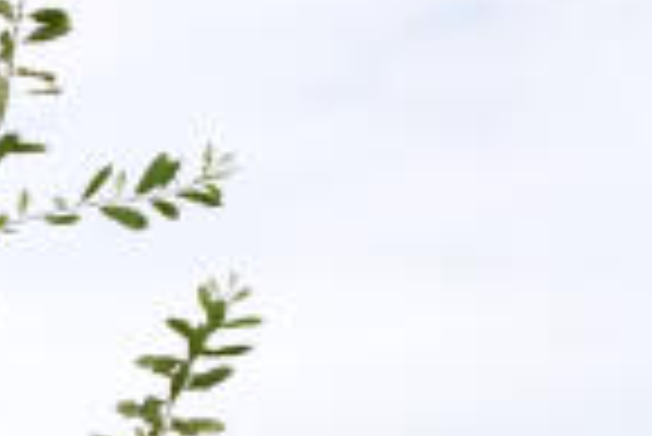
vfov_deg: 10.8
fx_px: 2113
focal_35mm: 117
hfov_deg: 11.9
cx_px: -1142
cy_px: 856
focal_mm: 11
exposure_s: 1/500
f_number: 9
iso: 320
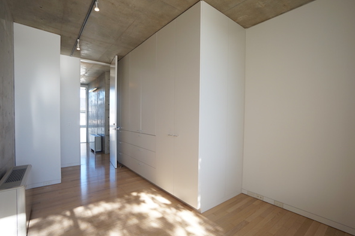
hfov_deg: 96.7
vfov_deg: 73.7
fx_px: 158
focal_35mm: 16
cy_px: 125
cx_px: 186
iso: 400
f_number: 5.6
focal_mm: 10
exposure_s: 1/125
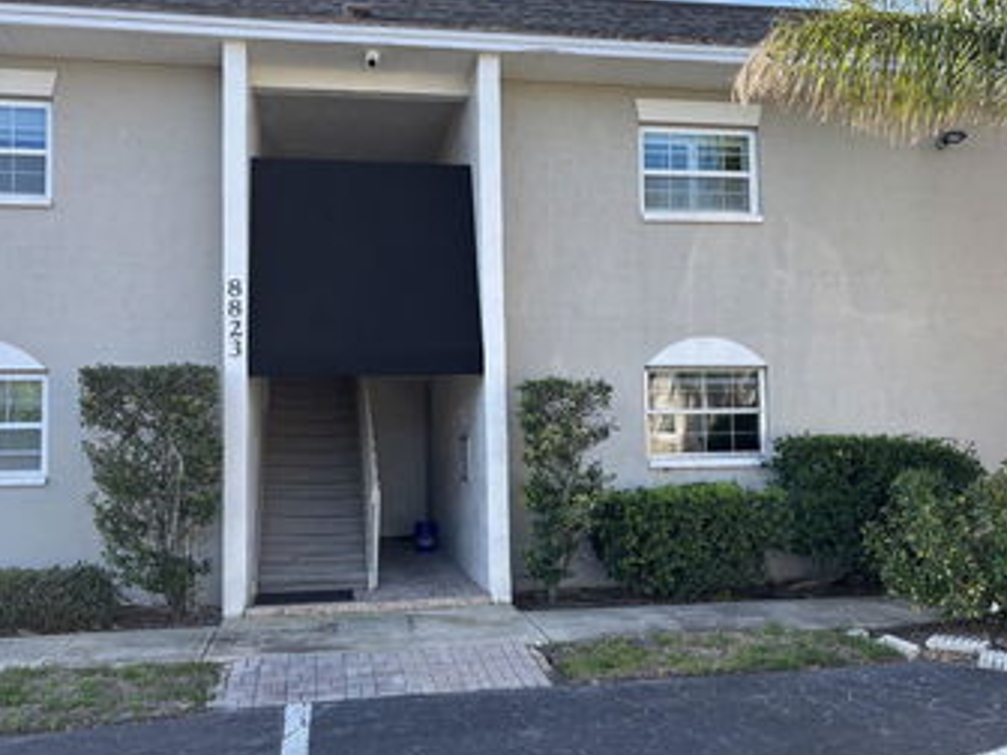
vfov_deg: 42.9
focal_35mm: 33
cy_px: 366
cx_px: 493
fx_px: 960
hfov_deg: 55.3
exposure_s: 1/805
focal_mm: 5.96
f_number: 1.6
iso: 50
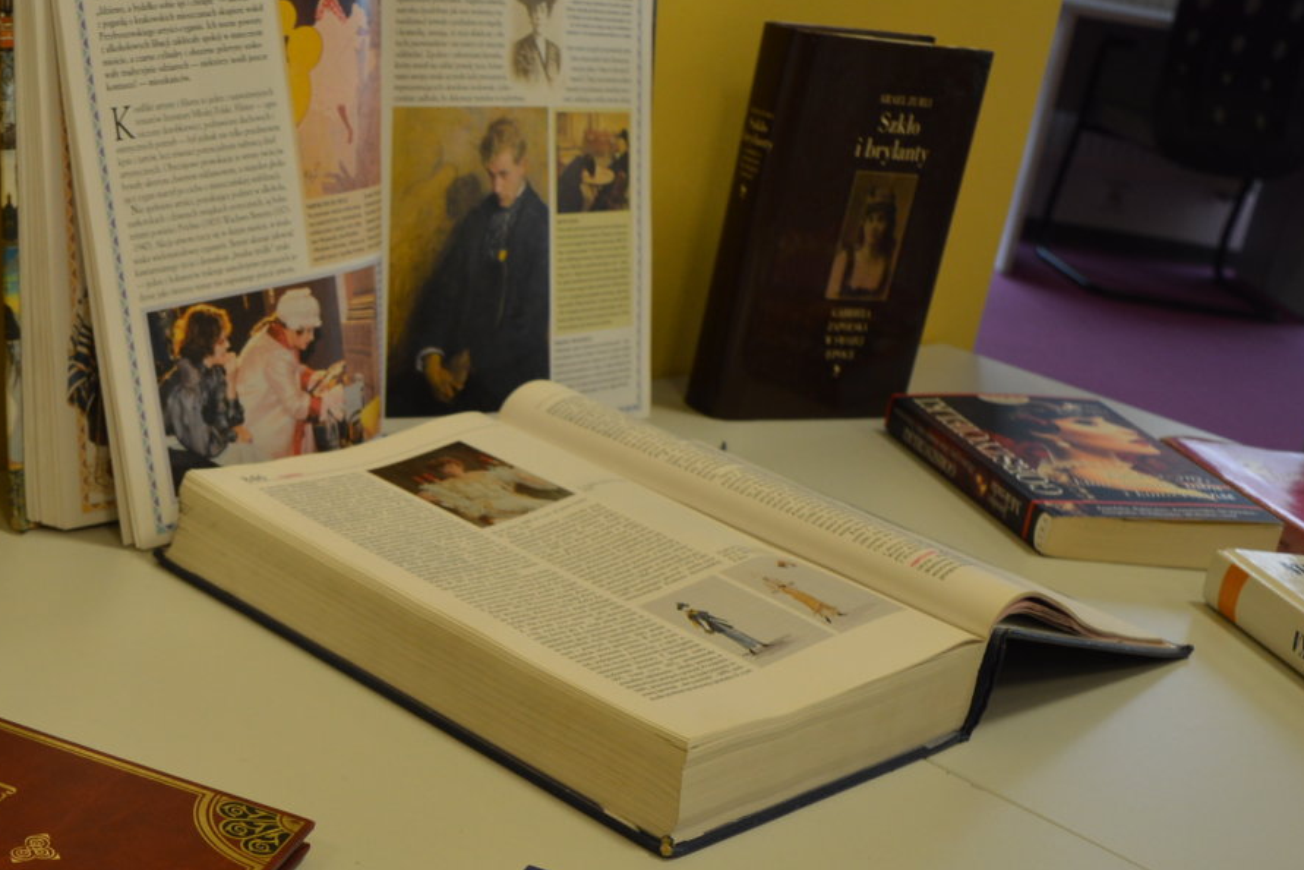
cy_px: 579
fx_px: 2065
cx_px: 192
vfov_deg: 23.7
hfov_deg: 33.6
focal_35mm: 57
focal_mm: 22
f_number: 4
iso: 400
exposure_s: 1/60
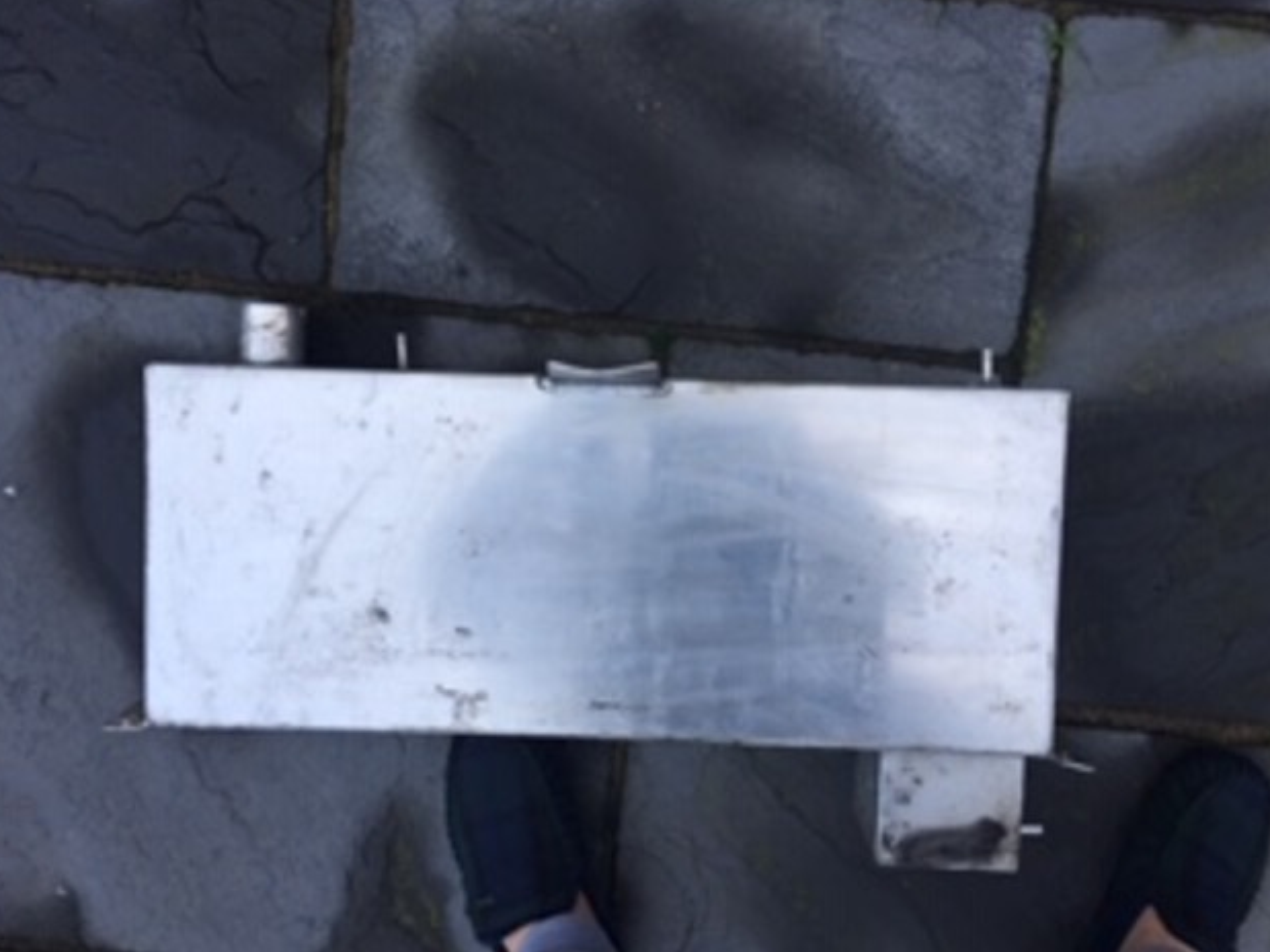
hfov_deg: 60.0
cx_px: 628
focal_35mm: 30
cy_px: 464
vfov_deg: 46.8
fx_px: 1100
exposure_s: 1/100
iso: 32
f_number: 2.2
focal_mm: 4.15
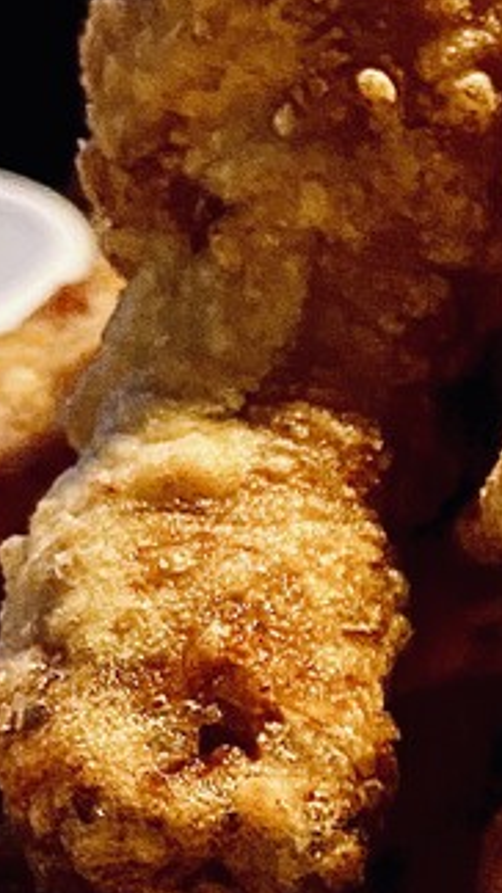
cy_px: 703
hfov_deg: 11.0
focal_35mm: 105
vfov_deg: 20.2
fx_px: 2487
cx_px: 800
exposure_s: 1/40
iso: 500
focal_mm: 4.25
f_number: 1.8
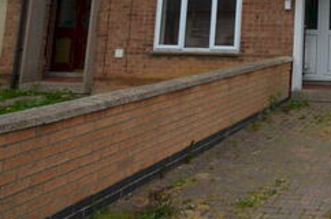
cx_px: 382
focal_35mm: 56
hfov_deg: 30.8
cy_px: -58
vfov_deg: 21.7
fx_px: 518
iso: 200
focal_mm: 13
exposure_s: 1/160
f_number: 6.3
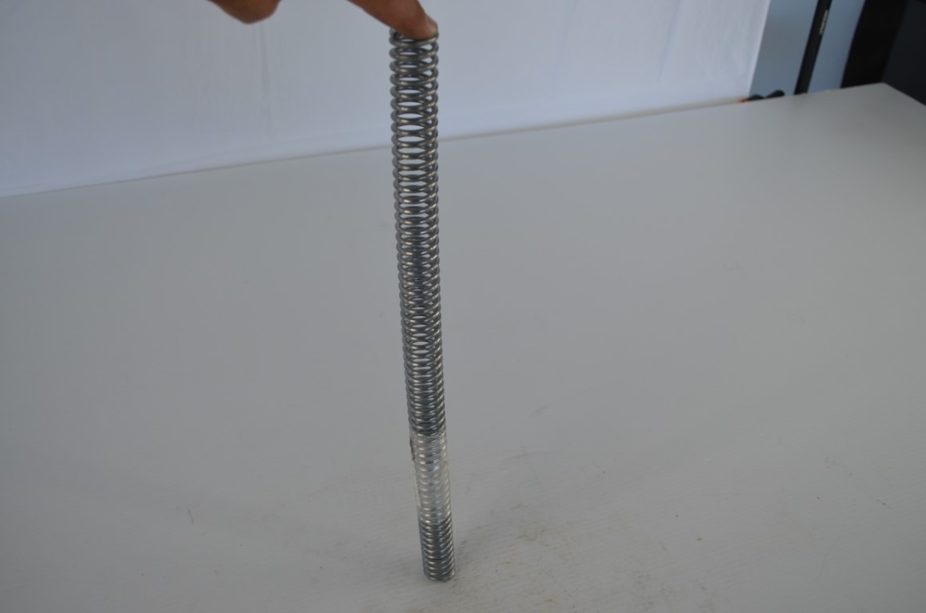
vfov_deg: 39.8
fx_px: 847
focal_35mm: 33
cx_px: 463
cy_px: 306
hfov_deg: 57.3
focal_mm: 22
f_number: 5
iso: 400
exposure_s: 1/100
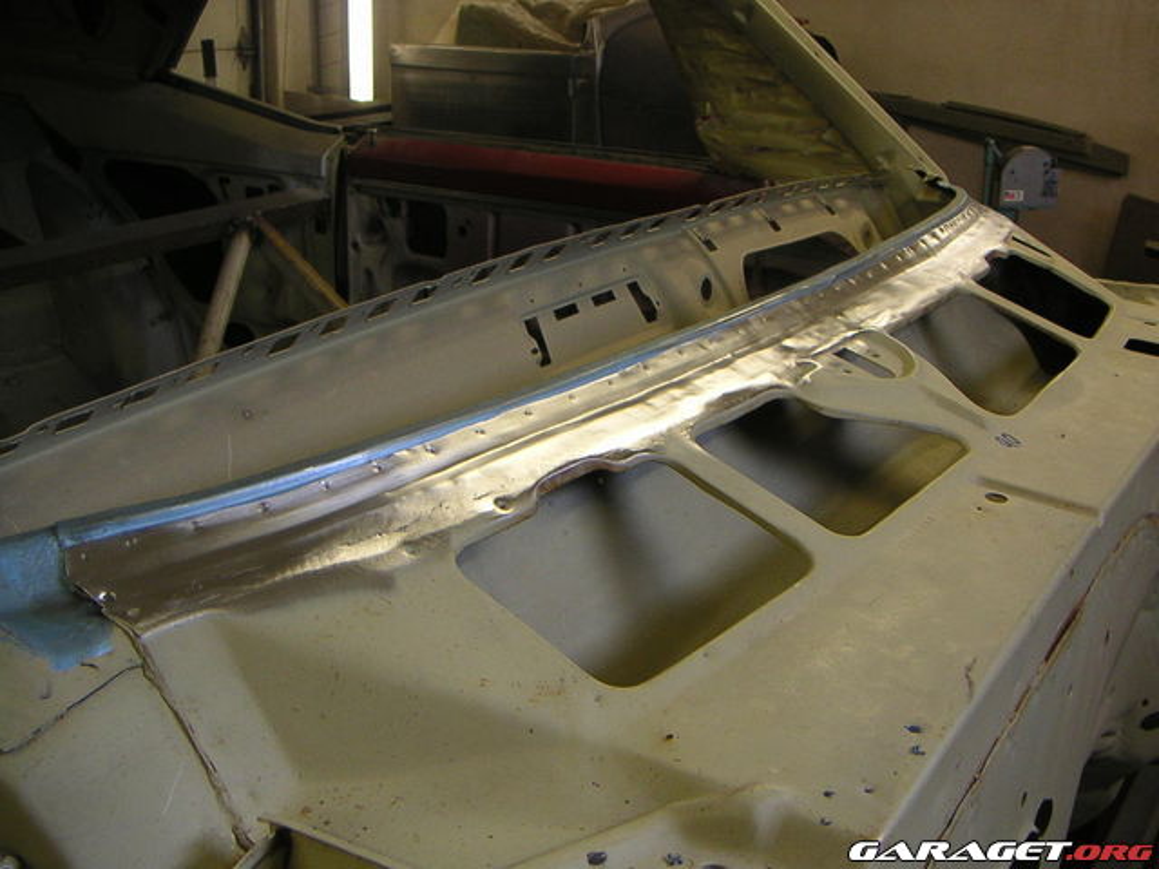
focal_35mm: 40
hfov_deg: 46.8
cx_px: 580
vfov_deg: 36.0
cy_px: 434
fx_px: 1339
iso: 80
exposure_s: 1/45
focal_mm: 5.3
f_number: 2.9
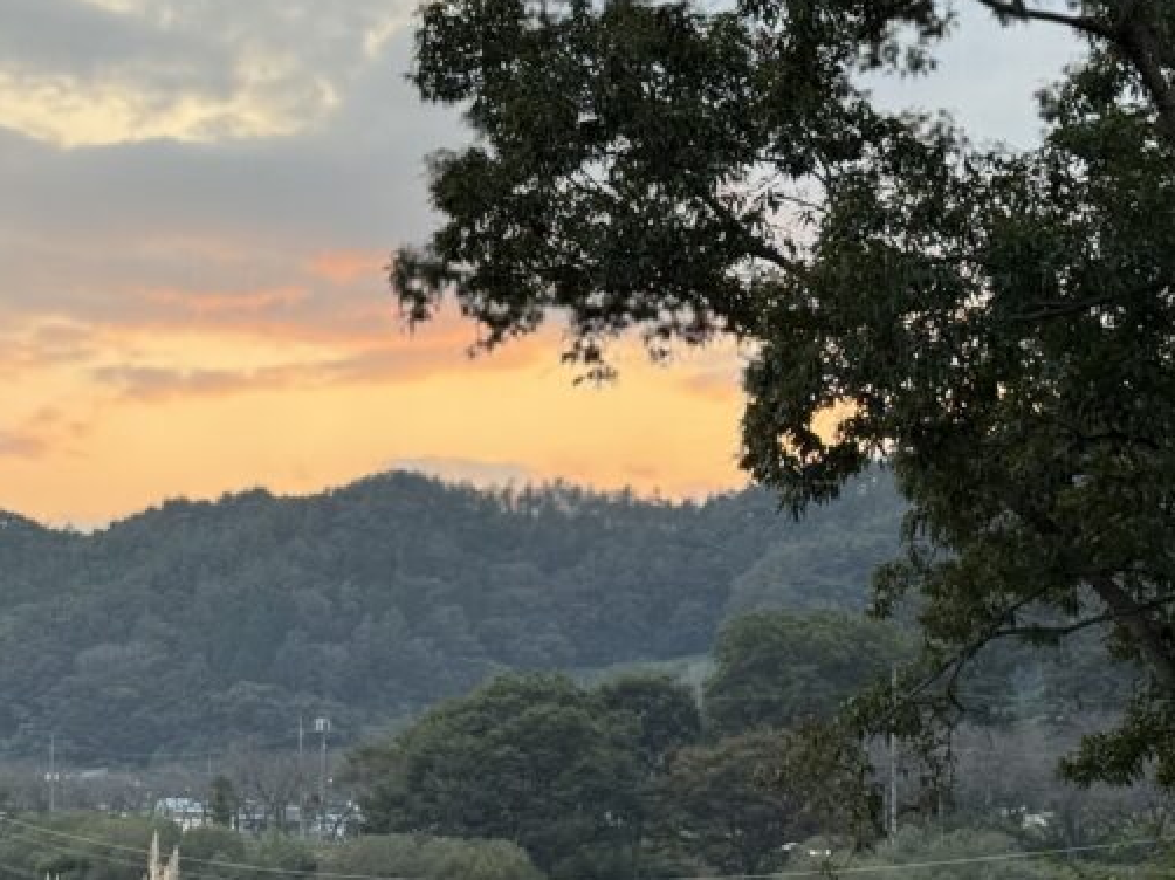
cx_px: 257
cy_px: 697
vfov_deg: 15.0
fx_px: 3325
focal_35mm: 98
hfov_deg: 19.9
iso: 50
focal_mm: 6.76
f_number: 1.78
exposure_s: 1/188
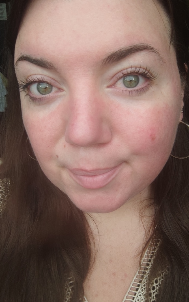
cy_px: 151
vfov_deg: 94.4
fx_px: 140
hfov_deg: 68.0
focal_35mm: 17
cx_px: 98
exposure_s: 1/50
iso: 100
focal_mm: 3.14
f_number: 2.2
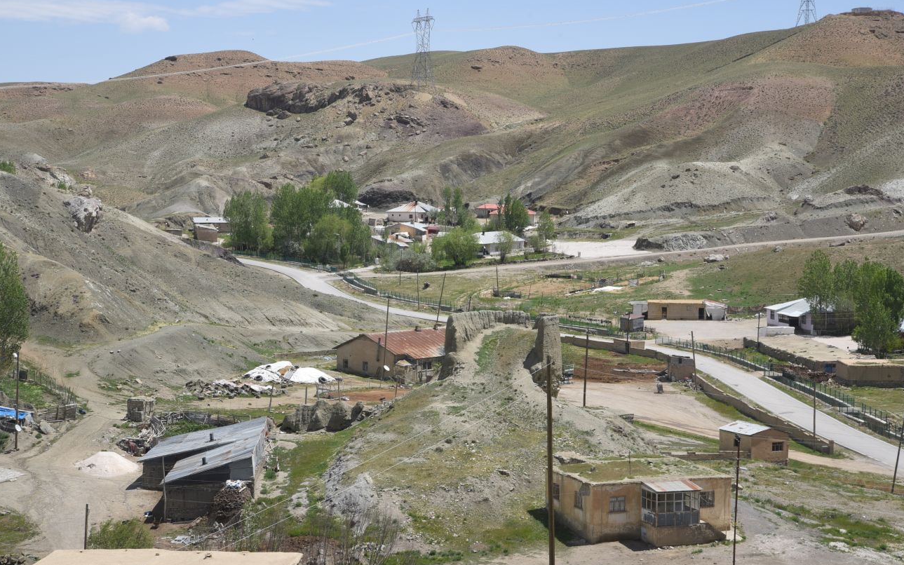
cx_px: 452
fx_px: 1823
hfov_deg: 27.8
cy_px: 291
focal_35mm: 74
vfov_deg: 17.6
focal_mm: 72
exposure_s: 1/160
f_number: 14
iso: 160
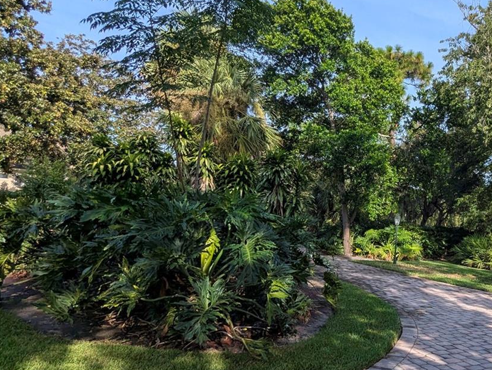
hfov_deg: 54.1
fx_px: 441
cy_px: 218
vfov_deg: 45.3
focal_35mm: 31
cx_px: 398
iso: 51
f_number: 2.2
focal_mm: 2.35
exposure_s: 1/1033
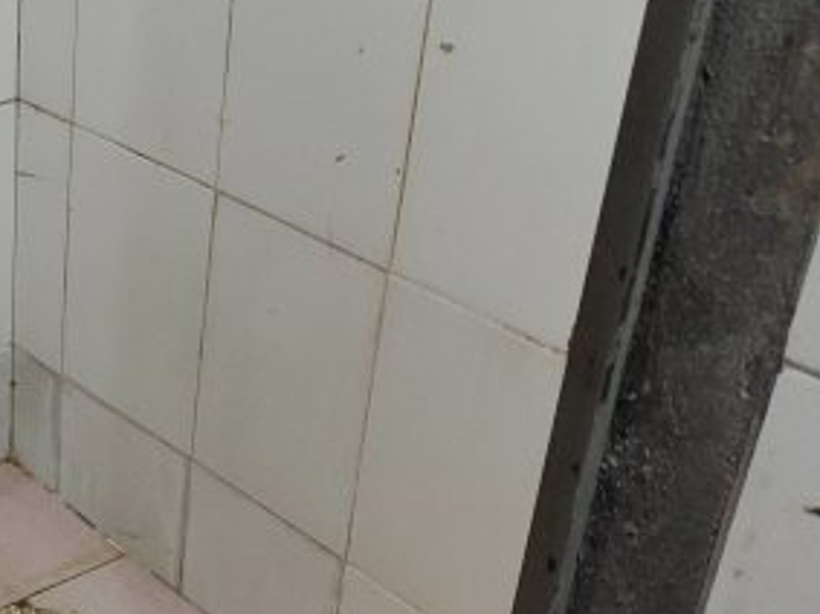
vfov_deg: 12.8
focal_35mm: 116
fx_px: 2747
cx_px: -243
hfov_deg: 16.1
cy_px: 316
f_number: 1.88
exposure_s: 1/50
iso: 875
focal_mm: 5.59
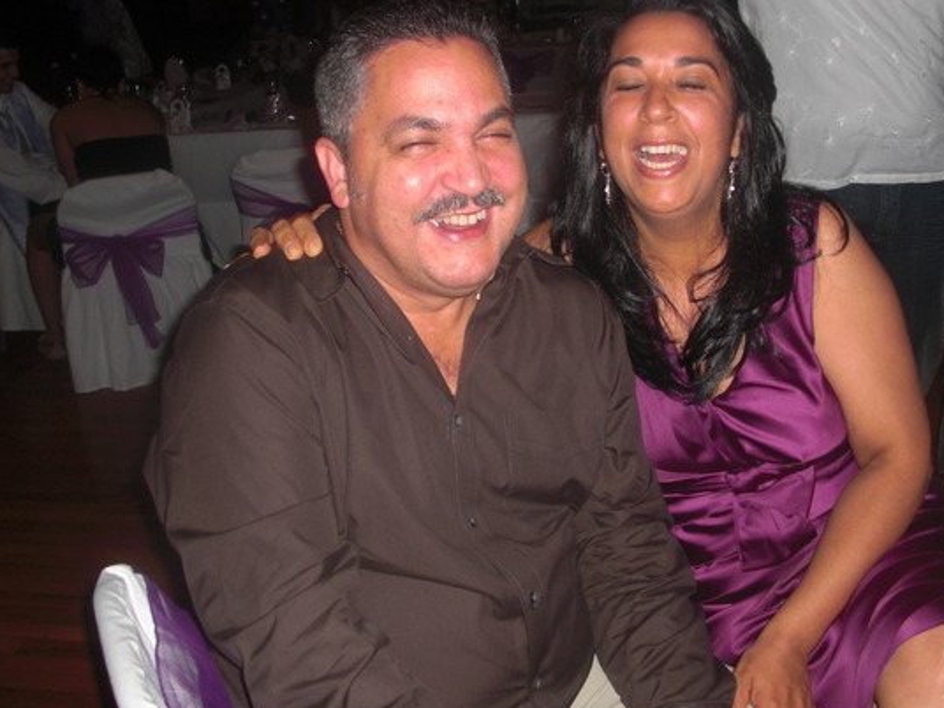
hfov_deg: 43.8
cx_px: 520
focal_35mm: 43
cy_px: 305
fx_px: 1173
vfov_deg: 33.5
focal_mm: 6.3
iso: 100
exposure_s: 1/60
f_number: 2.8
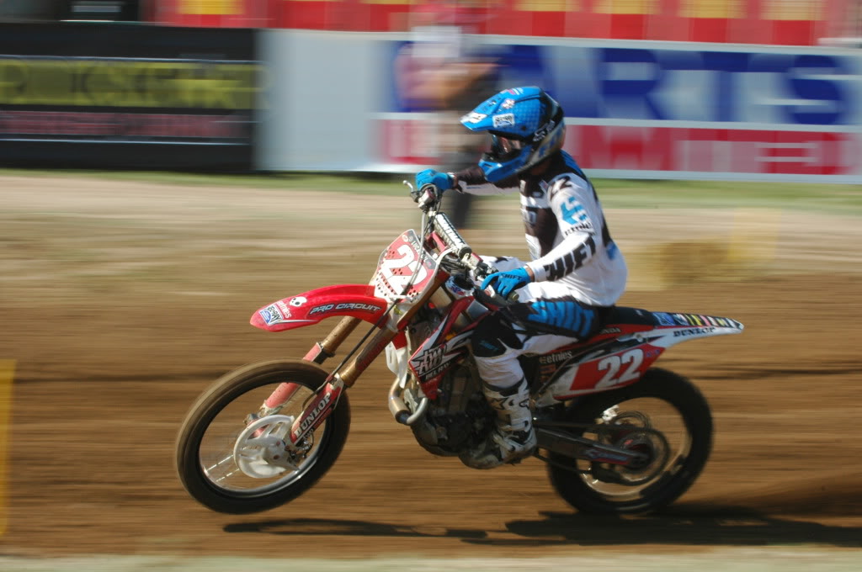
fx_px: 3228
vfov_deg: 10.1
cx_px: 431
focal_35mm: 135
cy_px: 286
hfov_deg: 15.2
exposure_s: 1/100
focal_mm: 90
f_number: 20
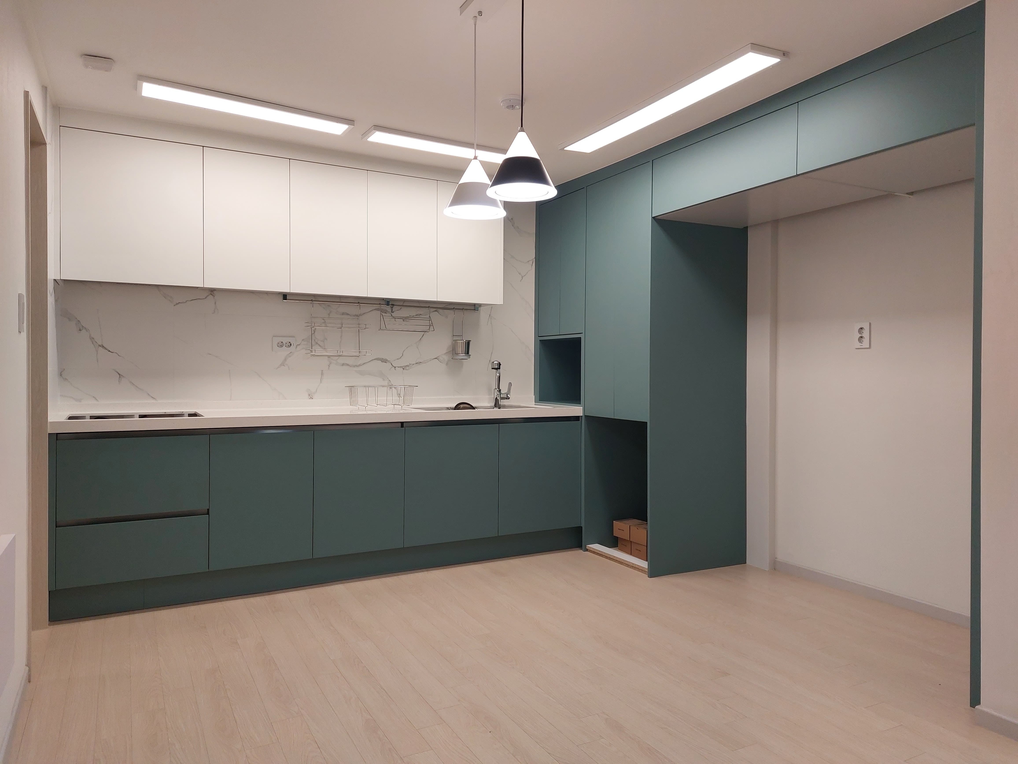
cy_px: 382
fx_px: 706
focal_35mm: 24
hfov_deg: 71.6
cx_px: 509
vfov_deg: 56.8
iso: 80
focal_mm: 5.23
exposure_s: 1/120
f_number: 1.8
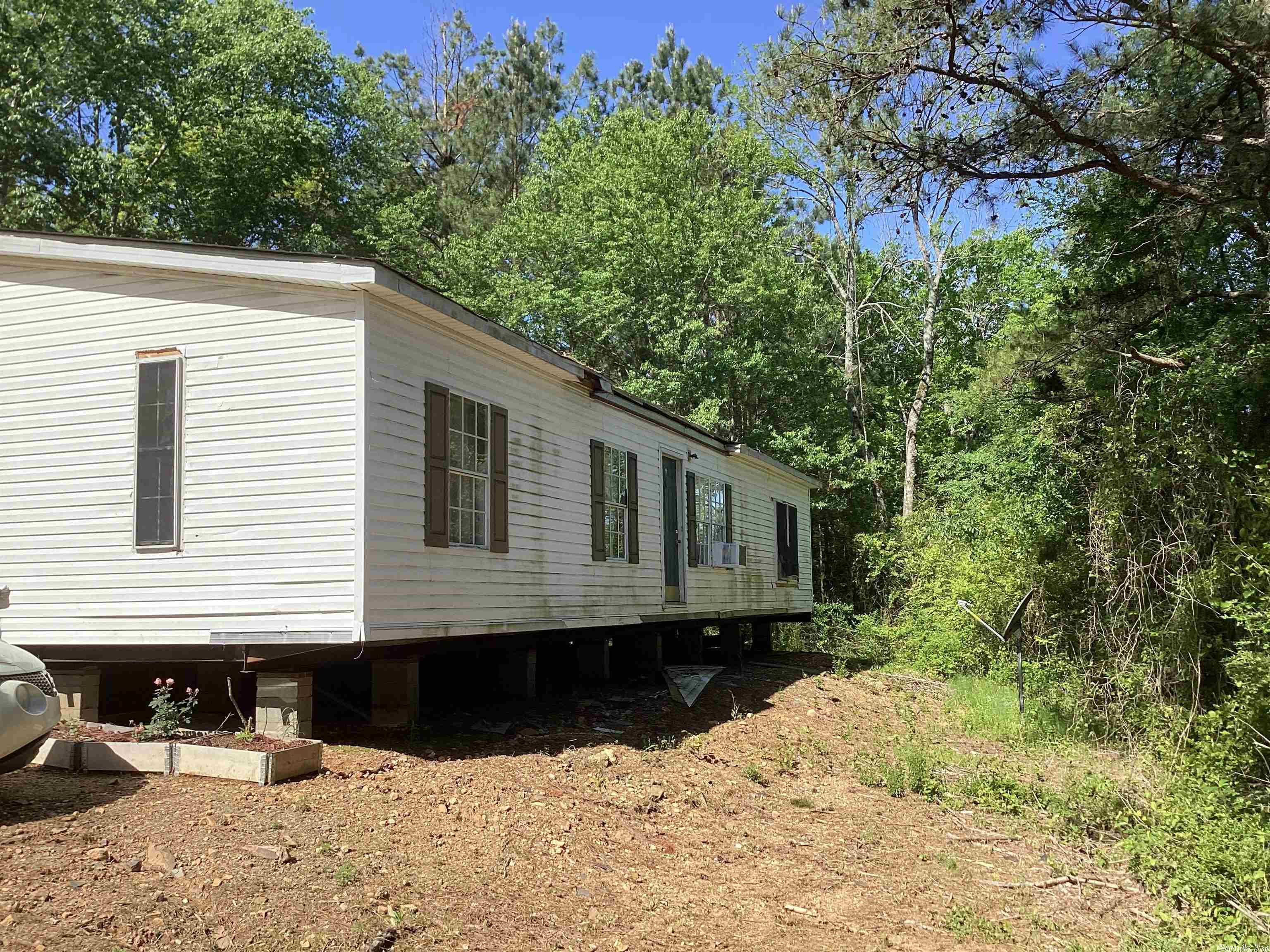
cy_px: 476
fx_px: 1137
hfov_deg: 58.4
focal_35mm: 31
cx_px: 635
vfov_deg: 45.4
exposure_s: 1/981
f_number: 2.4
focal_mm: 3.3
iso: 25
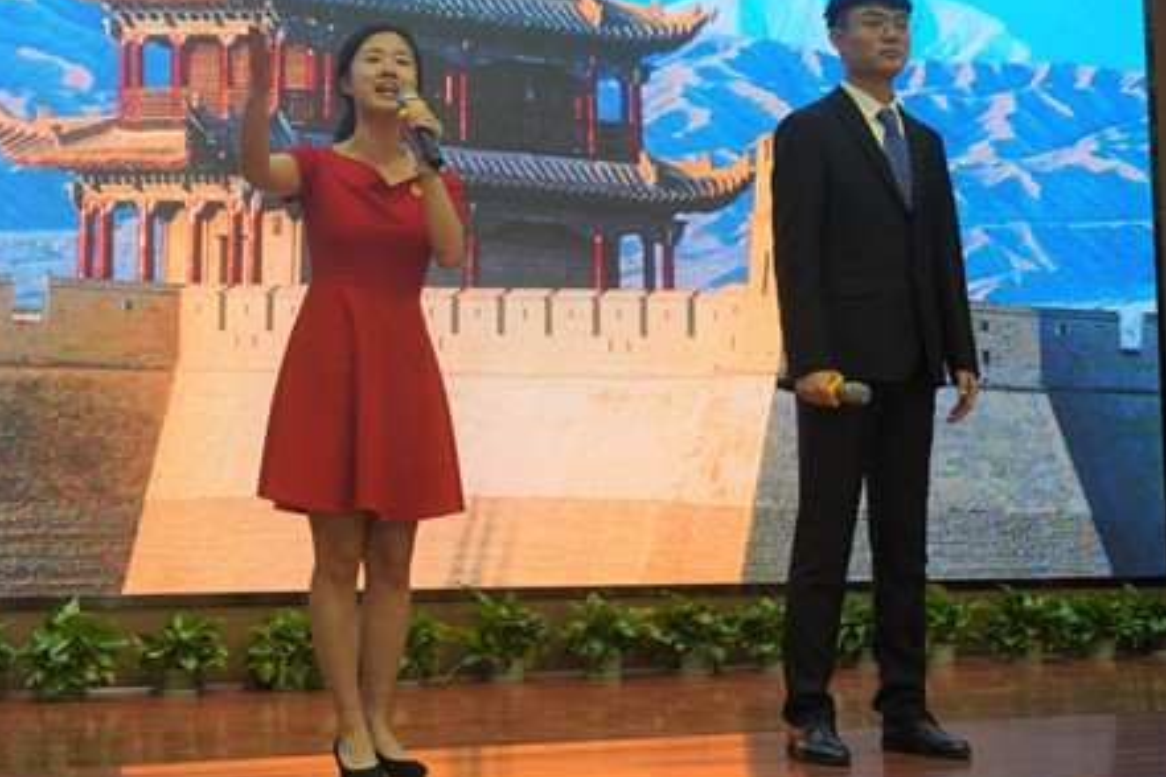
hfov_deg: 38.9
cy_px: 369
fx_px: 1652
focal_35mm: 51
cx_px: 550
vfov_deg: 26.5
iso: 800
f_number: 5.6
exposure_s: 1/50
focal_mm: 30
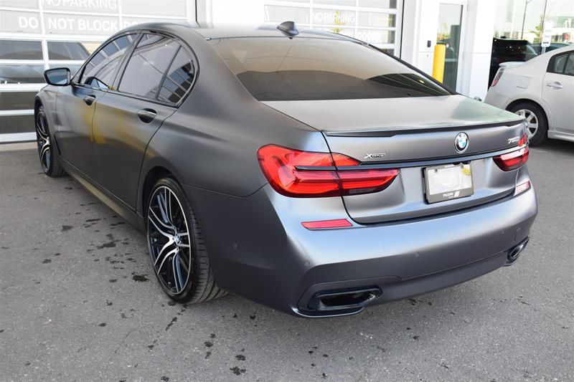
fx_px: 550
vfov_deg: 38.3
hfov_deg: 55.1
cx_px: 287
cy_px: 191
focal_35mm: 34
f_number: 8
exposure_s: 1/80
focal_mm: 23
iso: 400
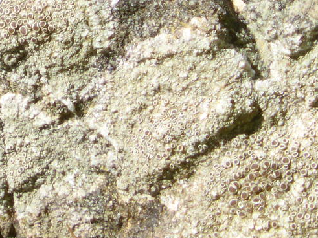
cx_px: -89
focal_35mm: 1722
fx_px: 15815
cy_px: -109
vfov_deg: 0.9
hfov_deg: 1.2
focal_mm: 86
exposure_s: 1/160
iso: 100
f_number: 6.4
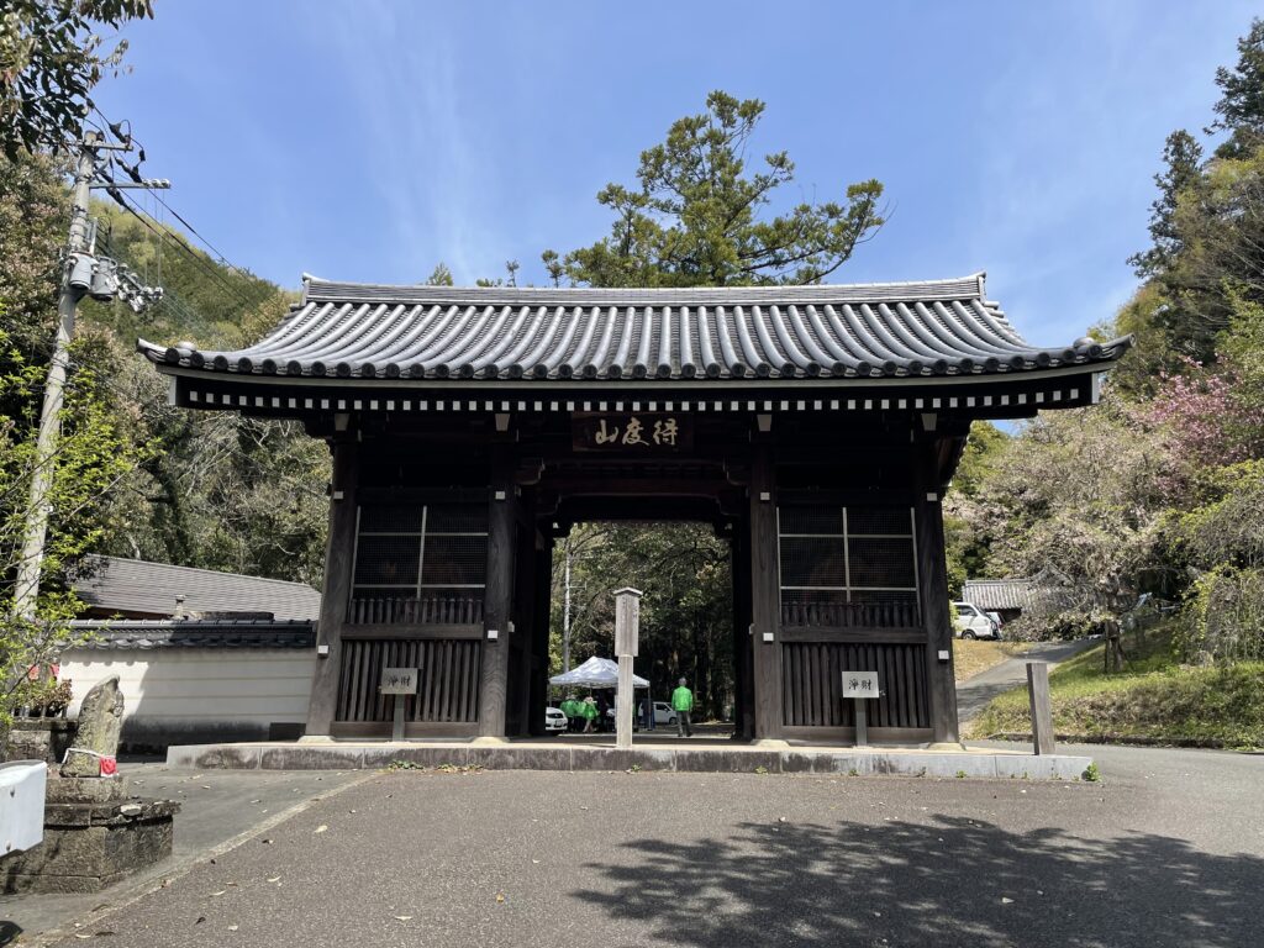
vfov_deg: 53.1
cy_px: 474
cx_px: 632
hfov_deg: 67.3
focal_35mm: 26
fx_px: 949
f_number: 1.6
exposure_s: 1/2451
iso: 32
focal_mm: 4.2
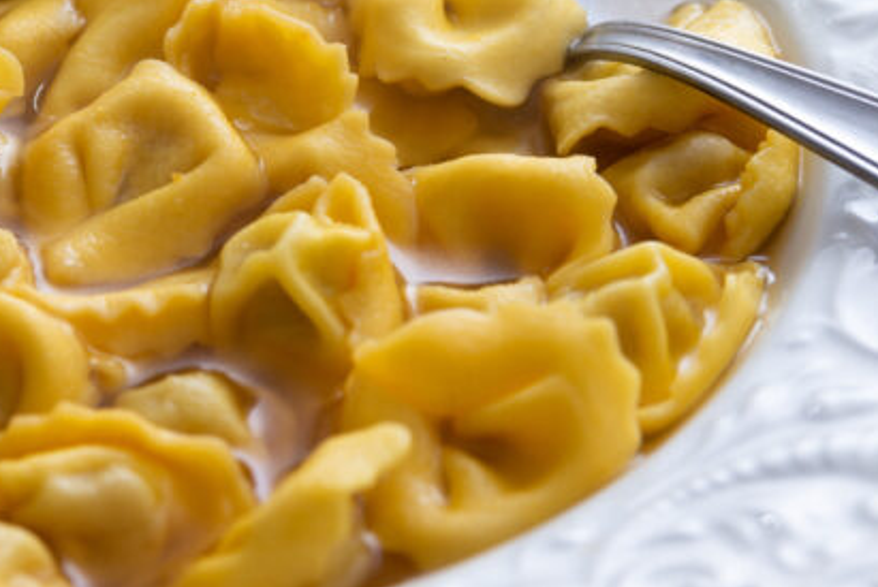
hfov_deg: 10.4
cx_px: 88
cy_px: 200
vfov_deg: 7.0
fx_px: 4785
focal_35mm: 196
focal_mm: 105
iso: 100
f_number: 9
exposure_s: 1/125
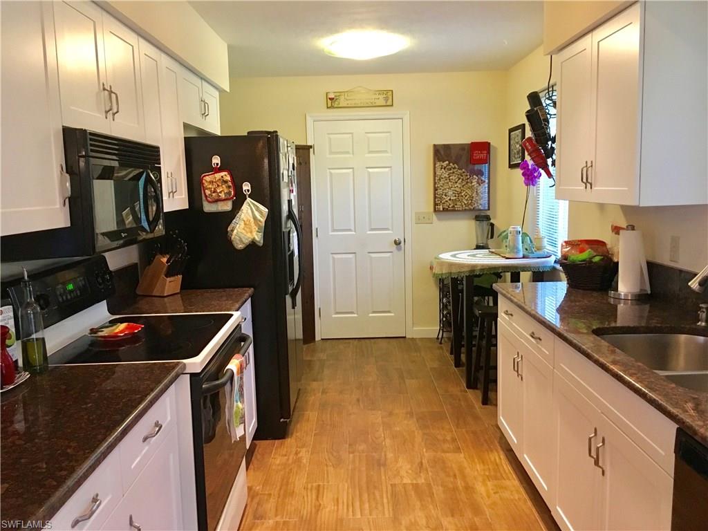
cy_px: 266
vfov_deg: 48.2
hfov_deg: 61.7
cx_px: 354
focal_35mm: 29
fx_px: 593
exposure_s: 1/25
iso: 200
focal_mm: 4.15
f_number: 2.2
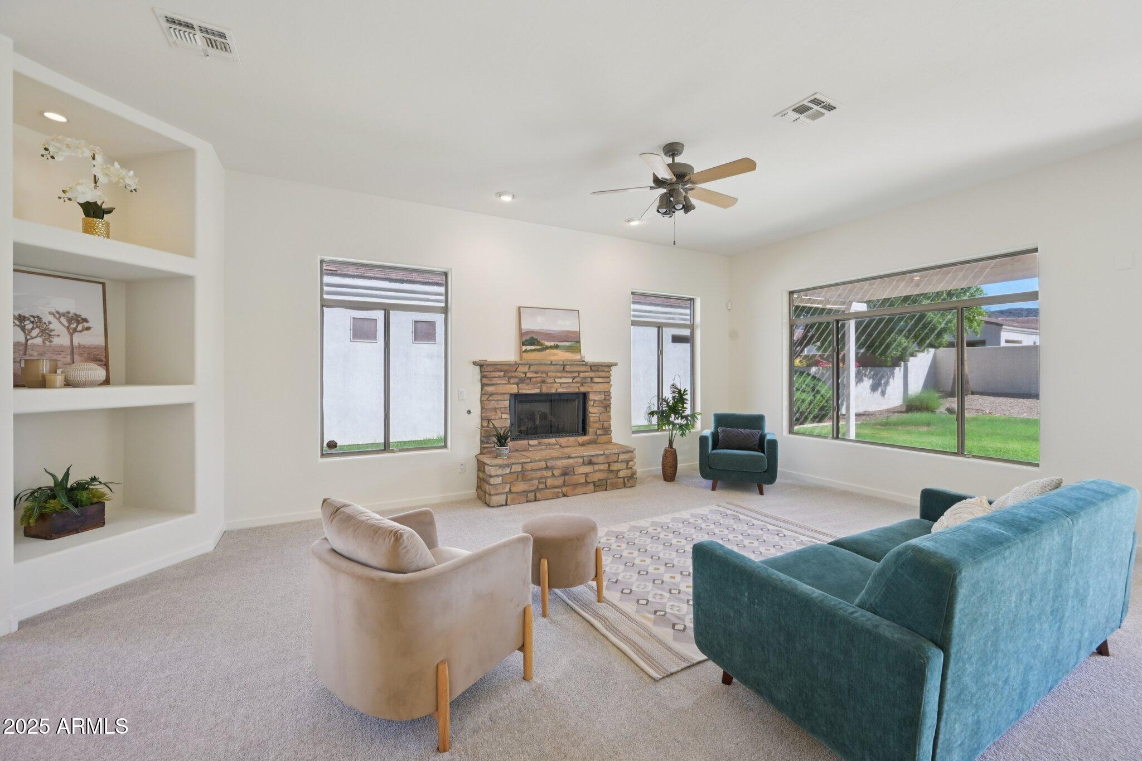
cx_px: 571
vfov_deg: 81.2
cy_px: 380
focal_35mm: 14
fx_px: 444
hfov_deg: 104.3
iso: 500
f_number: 8
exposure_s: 1/30
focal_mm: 14
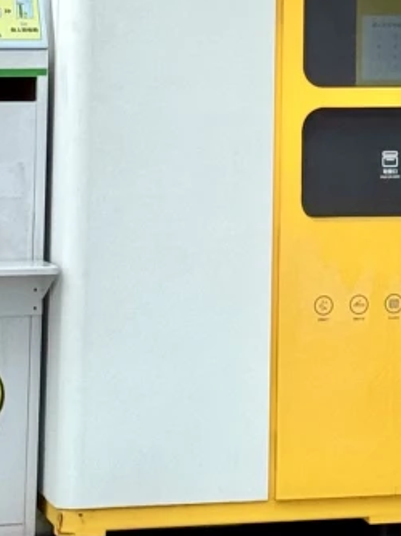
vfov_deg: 9.4
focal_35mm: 207
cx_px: 608
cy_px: -91
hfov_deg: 7.1
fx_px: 3201
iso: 64
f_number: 1.78
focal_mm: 6.76
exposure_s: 1/3257
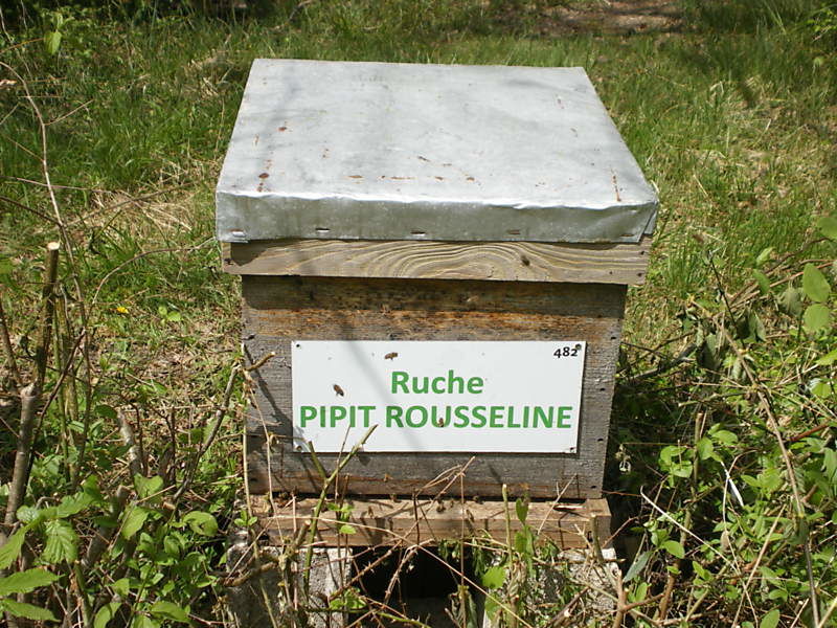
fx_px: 1282
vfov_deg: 27.5
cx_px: 418
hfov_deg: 36.2
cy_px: 314
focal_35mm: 53
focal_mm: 9.3
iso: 50
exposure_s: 1/250
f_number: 5.6
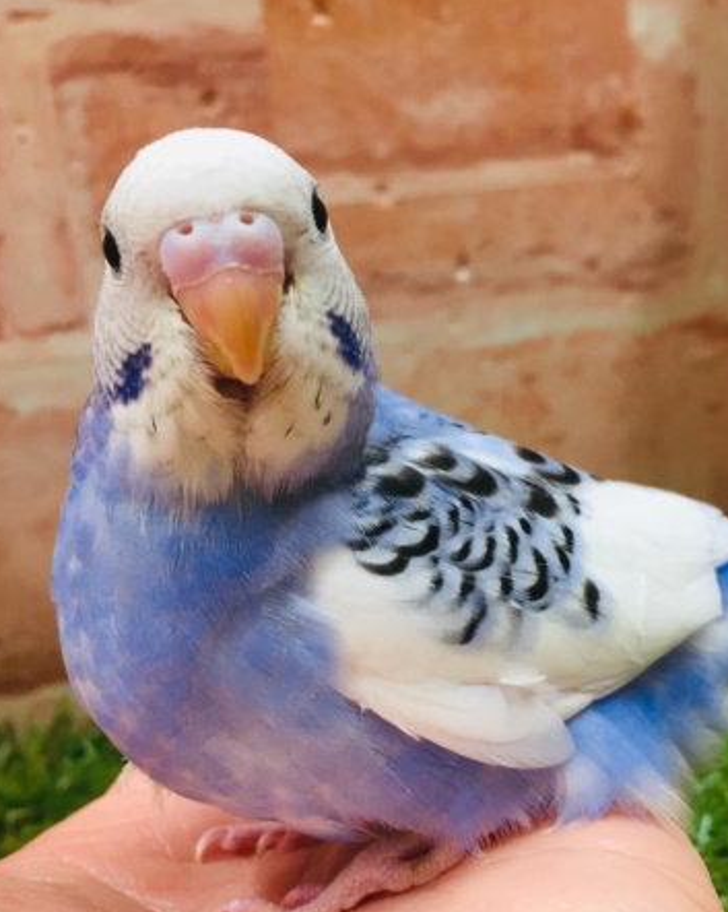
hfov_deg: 36.3
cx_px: 450
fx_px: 1105
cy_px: 489
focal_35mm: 41
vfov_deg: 44.8
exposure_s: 1/30
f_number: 2.2
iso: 50
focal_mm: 4.15
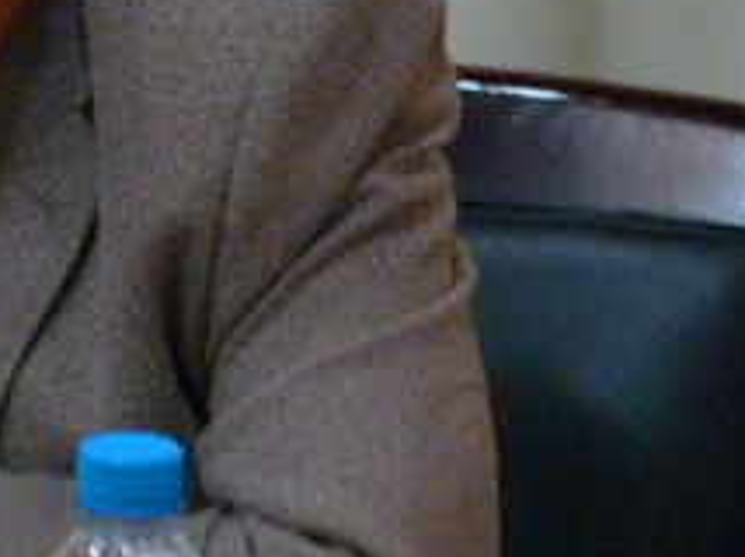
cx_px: -111
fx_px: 6922
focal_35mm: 322
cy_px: 186
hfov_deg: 6.1
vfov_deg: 4.6
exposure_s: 1/8
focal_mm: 12.4
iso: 400
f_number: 4.1
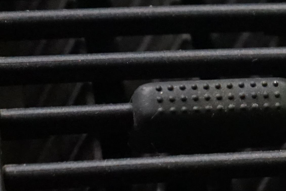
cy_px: 444
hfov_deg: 9.2
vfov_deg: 6.2
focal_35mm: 212
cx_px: 540
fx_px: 1684
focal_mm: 40
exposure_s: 1/60
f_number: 4
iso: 5000
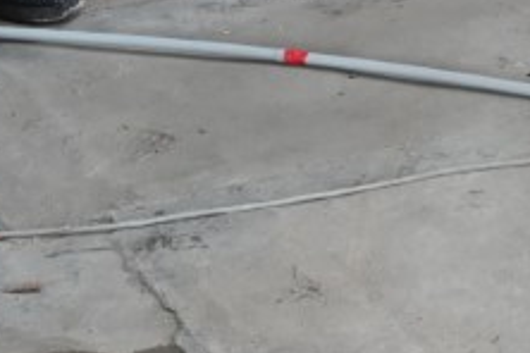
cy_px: -551
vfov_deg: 7.3
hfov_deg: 11.2
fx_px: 2555
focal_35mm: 174
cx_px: 879
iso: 1600
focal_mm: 33.5
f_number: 4
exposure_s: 1/40
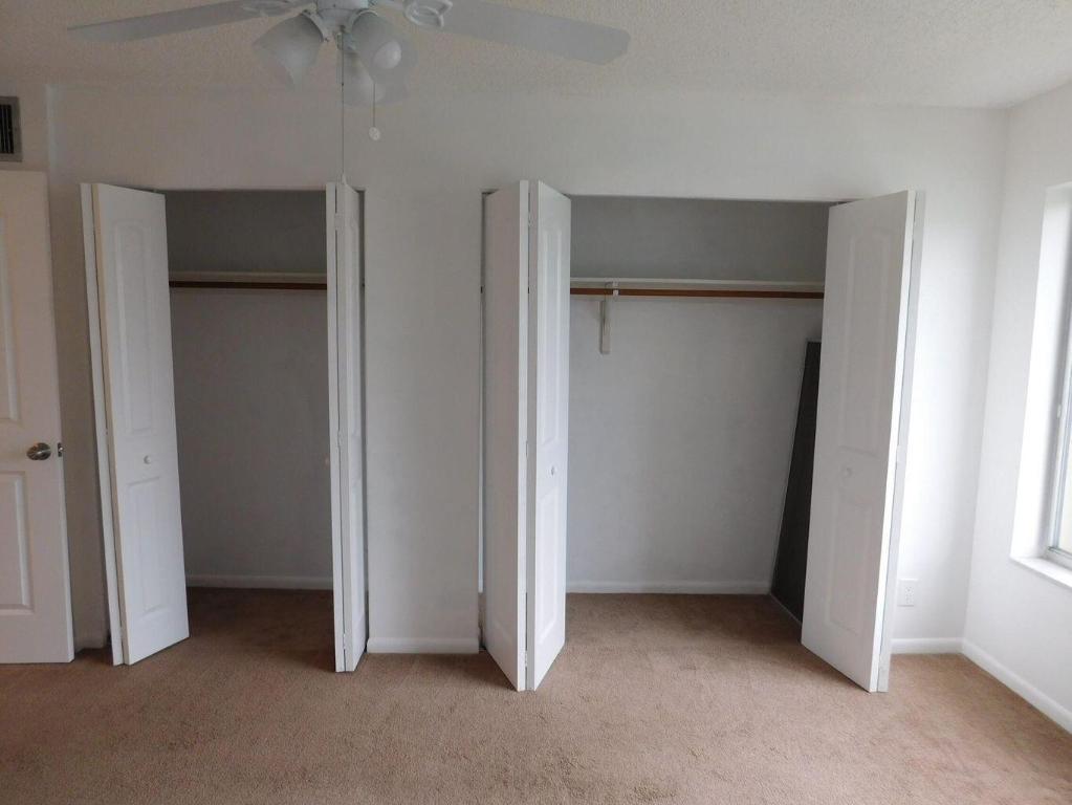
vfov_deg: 58.9
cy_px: 402
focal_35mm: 23
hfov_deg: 73.9
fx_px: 713
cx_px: 536
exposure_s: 1/30
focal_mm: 4
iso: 160
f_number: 3
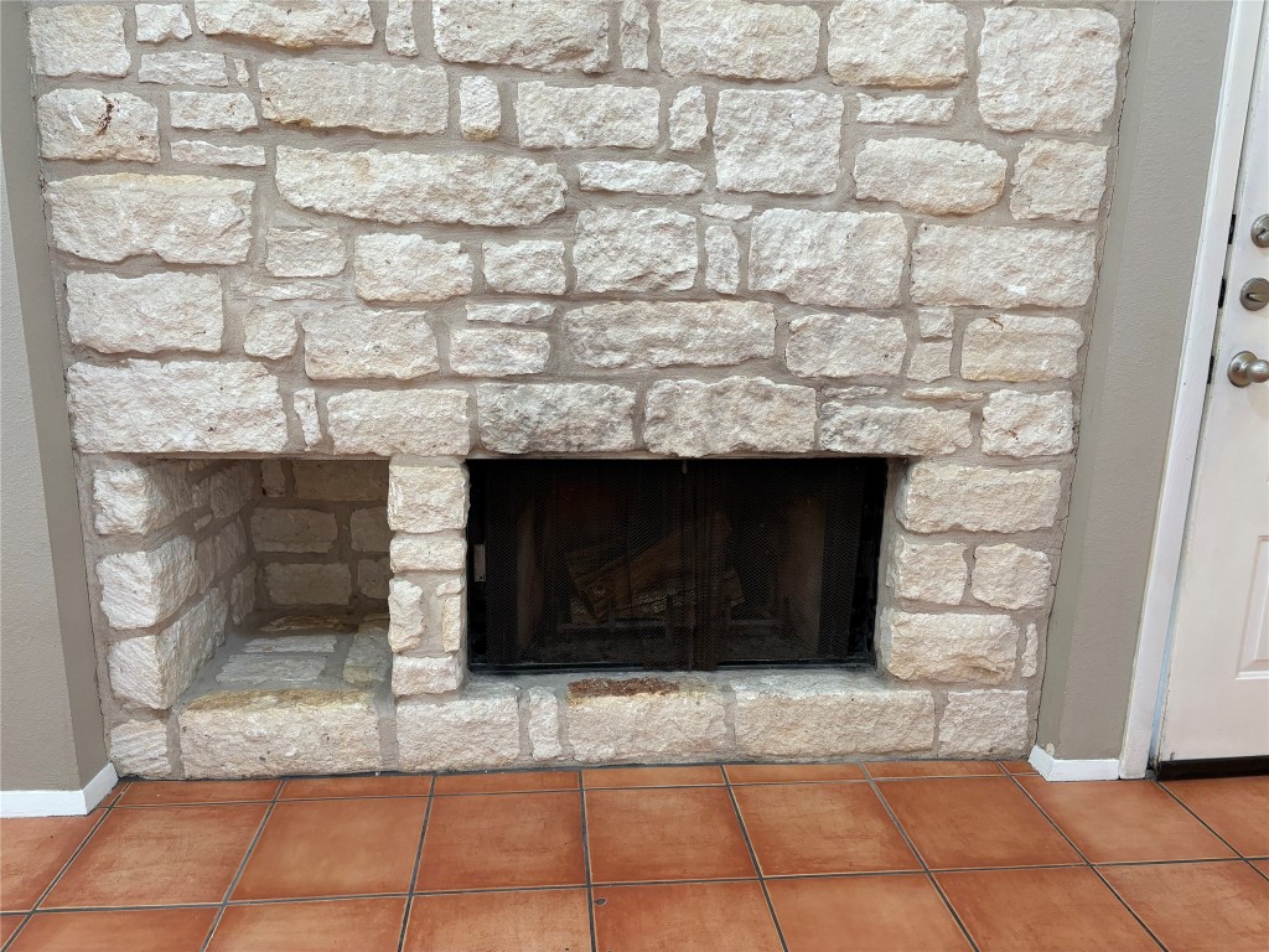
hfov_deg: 67.3
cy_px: 476
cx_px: 634
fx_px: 953
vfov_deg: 53.1
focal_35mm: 26
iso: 100
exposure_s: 1/60
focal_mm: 5.96
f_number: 1.6
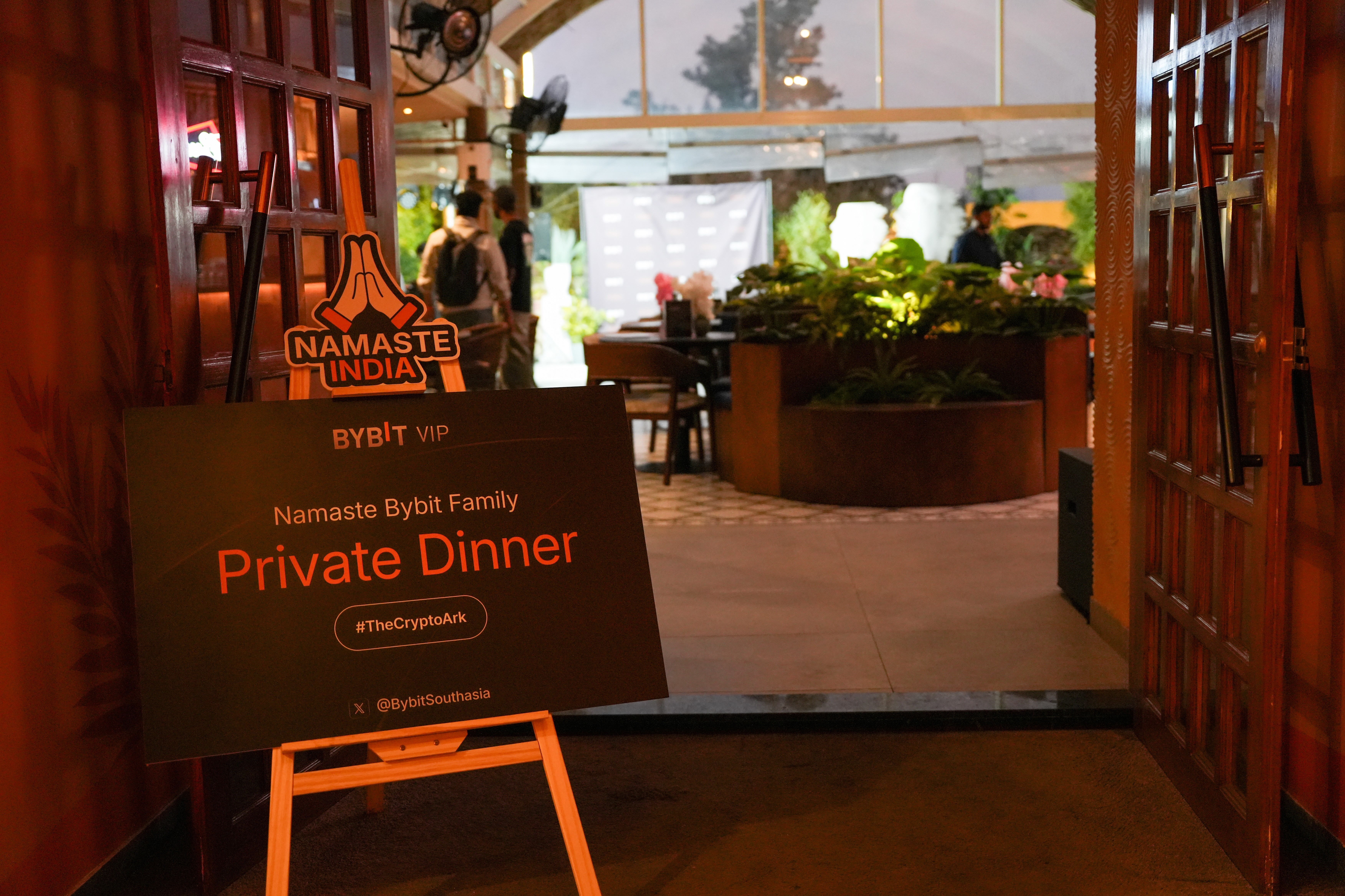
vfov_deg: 34.5
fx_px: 1442
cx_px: 672
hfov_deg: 50.0
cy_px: 448
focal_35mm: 39
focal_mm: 38.6
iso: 4000
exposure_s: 1/160
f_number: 2.8
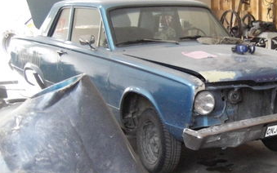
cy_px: 113
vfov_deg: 17.1
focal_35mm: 76
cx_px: 221
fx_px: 574
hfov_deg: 26.6
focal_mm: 7.9
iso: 800
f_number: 2.8
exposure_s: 1/50
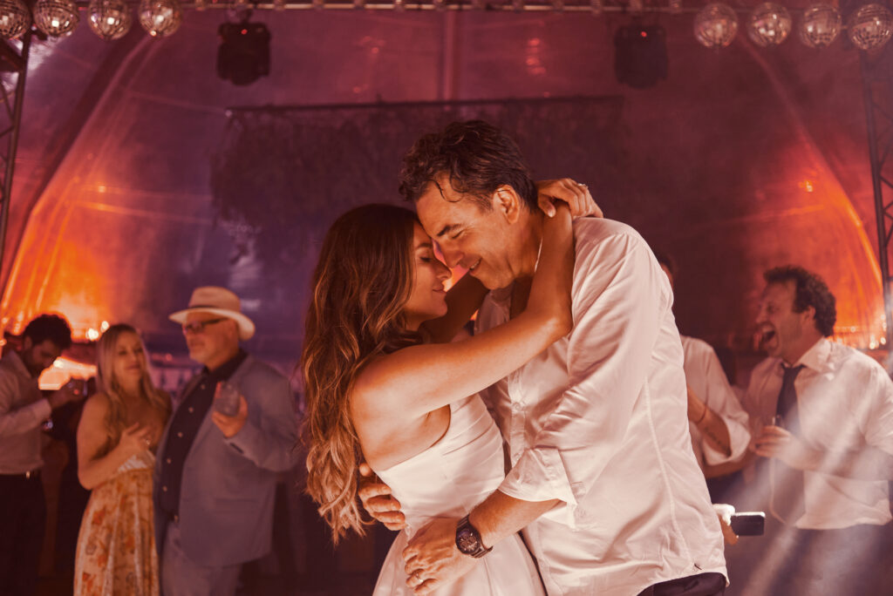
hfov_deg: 54.4
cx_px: 446
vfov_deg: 37.9
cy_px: 298
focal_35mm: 35
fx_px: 869
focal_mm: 35
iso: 1600
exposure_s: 1/200
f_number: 3.5
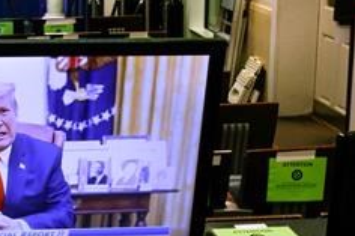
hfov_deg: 22.2
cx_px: -2
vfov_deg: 15.4
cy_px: 59
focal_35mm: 88
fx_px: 867
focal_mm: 32
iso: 500
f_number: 14
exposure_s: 1/10
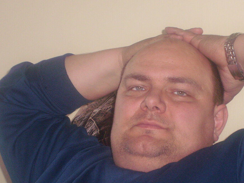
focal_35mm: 144
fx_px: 1015
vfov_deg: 10.3
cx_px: 141
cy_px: 102
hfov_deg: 13.7
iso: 300
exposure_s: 1/60
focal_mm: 17.4
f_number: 4.9
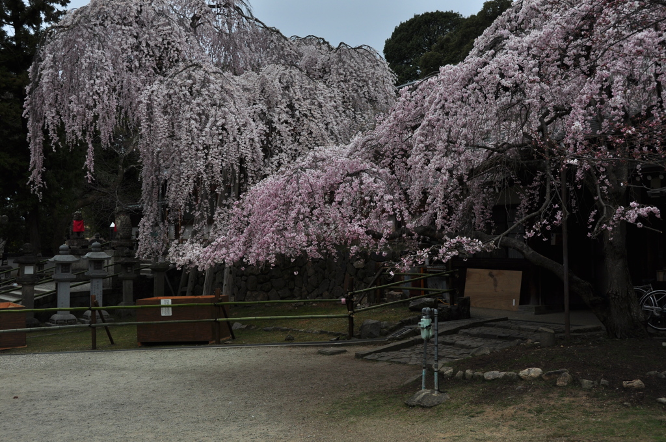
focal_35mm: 46
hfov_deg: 42.4
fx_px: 859
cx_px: 333
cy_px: 221
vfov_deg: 28.9
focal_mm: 31
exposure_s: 1/125
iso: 200
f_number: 8
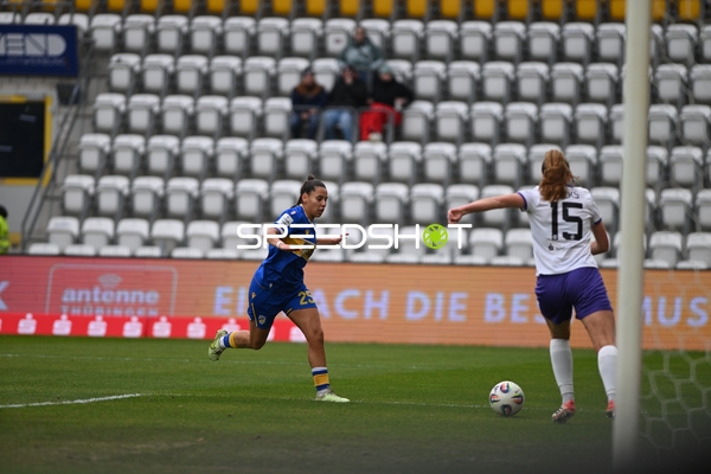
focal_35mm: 300
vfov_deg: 4.6
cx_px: 356
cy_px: 237
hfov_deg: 6.9
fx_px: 5925
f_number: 2.8
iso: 560
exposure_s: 1/2000
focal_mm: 300
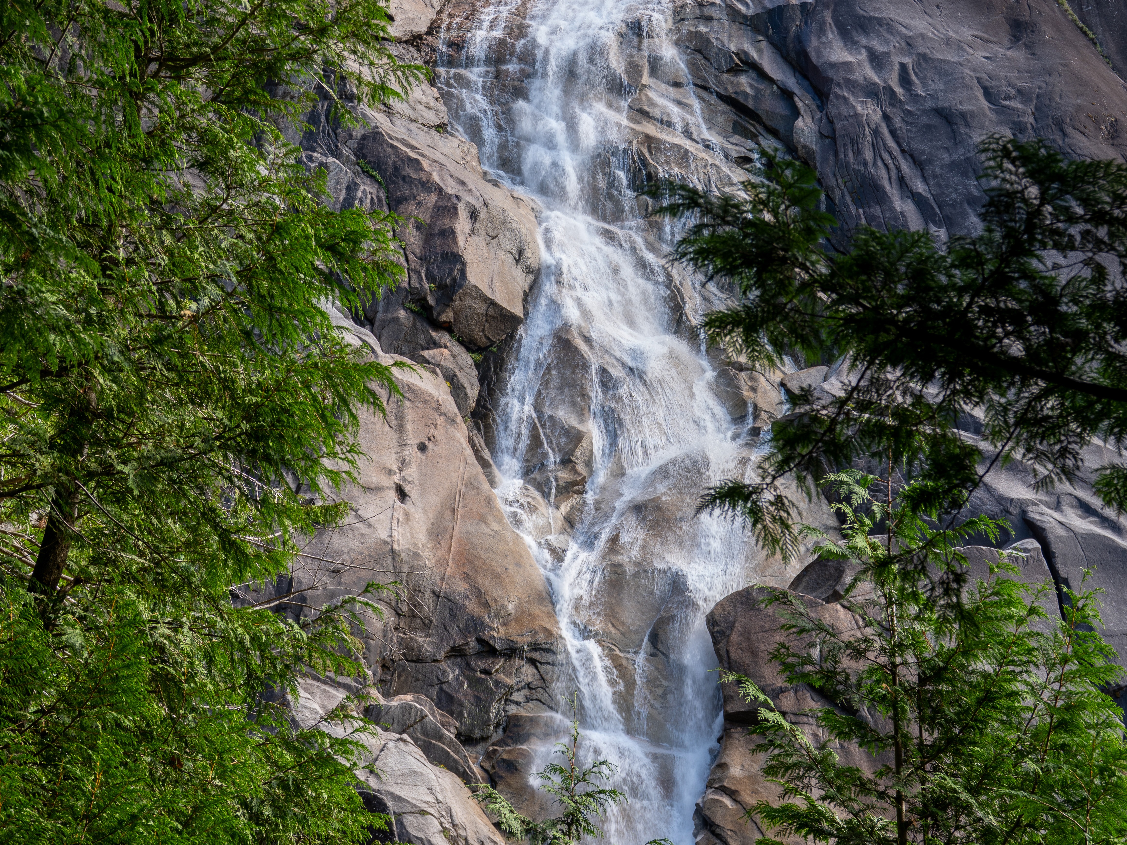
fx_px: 2702
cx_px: 565
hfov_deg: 23.6
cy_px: 286
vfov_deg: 17.7
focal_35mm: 83
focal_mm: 57
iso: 100
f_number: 7.1
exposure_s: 1/60
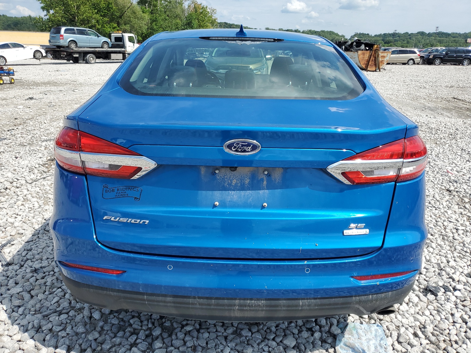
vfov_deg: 53.1
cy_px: 176
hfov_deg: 67.3
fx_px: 354
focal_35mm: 26
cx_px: 236
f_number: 1.5
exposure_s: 1/3333
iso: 50
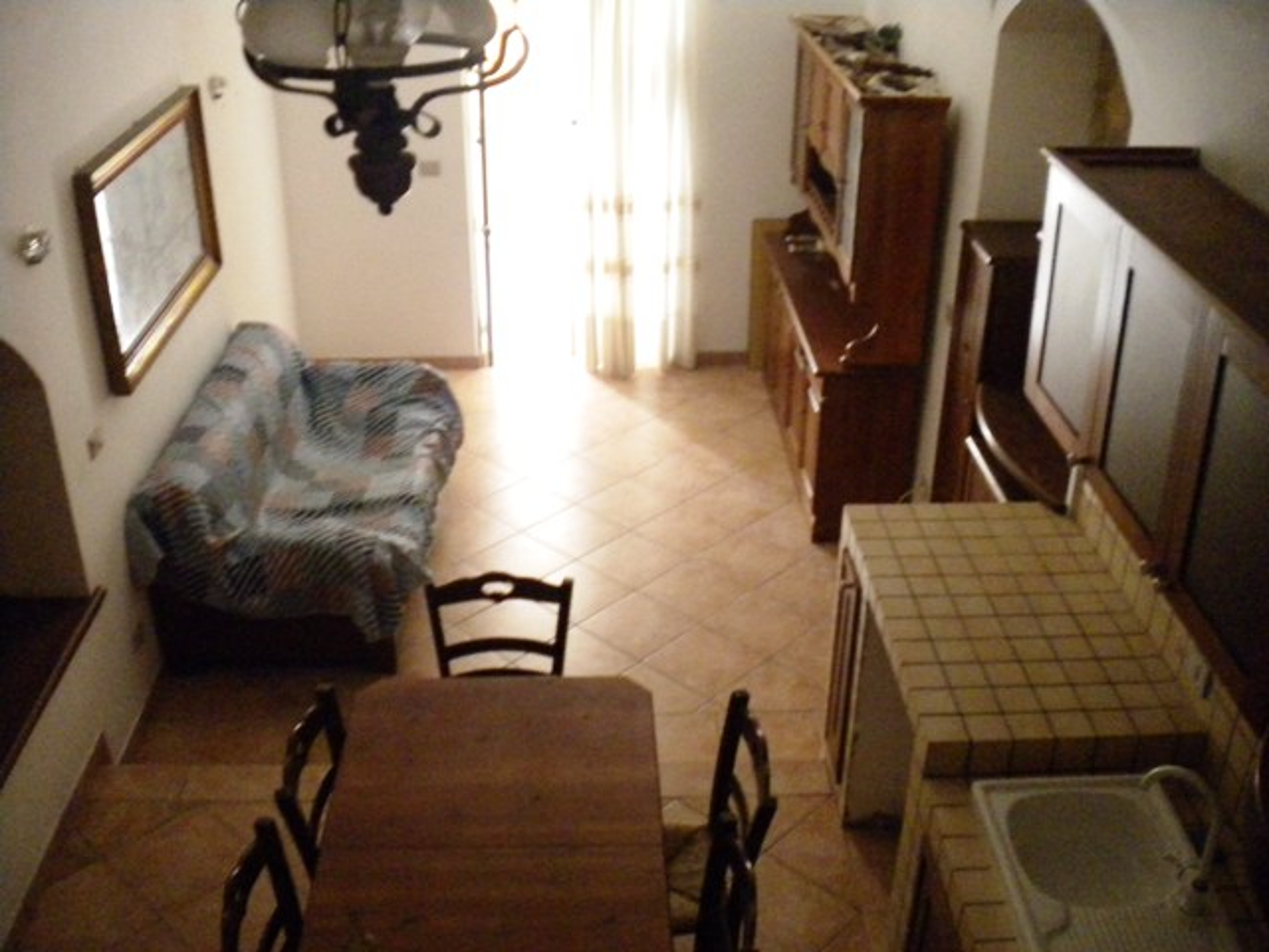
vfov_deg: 40.7
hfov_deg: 52.6
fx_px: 1283
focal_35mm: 35
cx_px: 634
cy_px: 476
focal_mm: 6.3
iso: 762
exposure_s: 1/30
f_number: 3.1
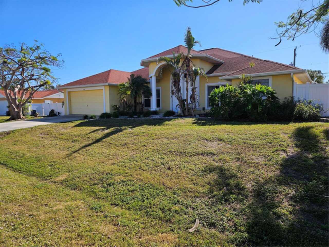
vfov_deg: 58.9
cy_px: 124
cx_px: 164
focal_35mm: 23
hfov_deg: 73.9
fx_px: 219
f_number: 1.8
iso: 25
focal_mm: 5.4
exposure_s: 1/1484
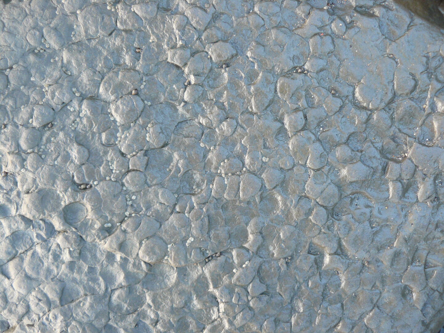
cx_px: 222
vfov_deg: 39.7
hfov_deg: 51.4
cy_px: 166
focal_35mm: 36
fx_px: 462
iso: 125
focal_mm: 6
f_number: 2.8
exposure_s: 1/30
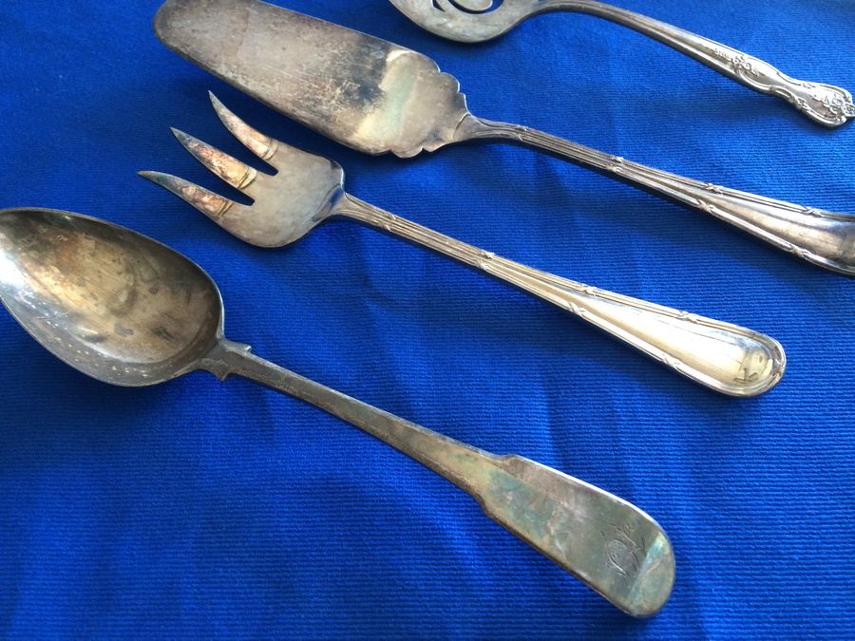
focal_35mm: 30
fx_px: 741
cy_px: 320
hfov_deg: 60.0
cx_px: 428
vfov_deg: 46.8
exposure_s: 1/30
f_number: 2.2
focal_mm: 4.12
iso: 125
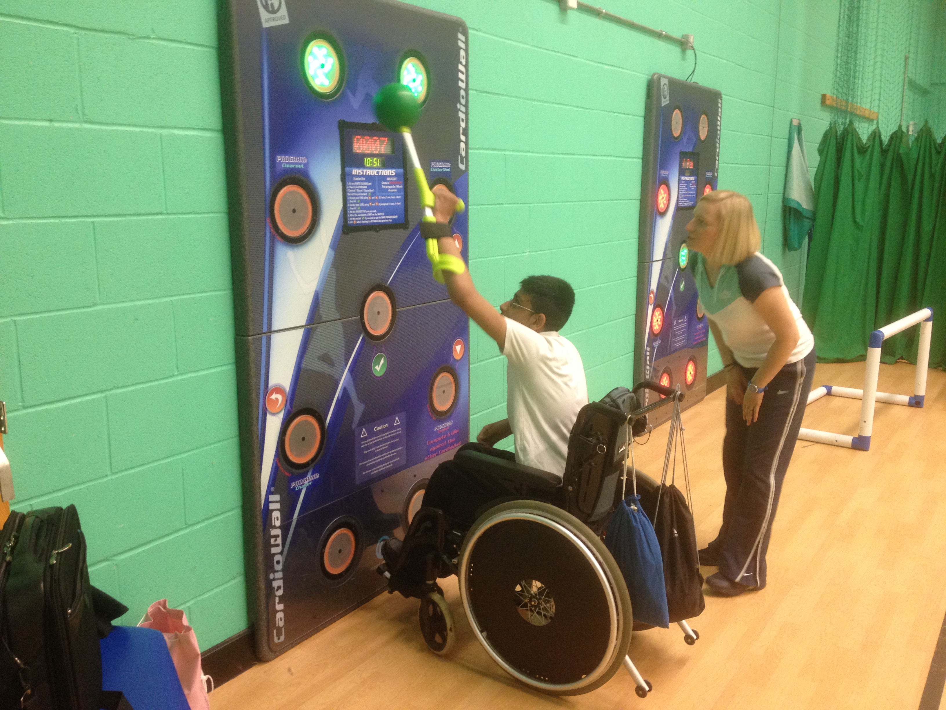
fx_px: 956
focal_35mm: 35
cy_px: 355
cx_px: 473
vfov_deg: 40.7
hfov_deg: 52.6
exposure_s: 1/20
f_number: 2.4
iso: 160
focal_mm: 4.28
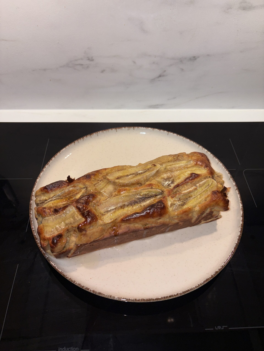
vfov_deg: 67.3
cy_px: 176
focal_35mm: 26
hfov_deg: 53.1
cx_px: 132
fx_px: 264
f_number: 1.6
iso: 32
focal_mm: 5.96
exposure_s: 1/352
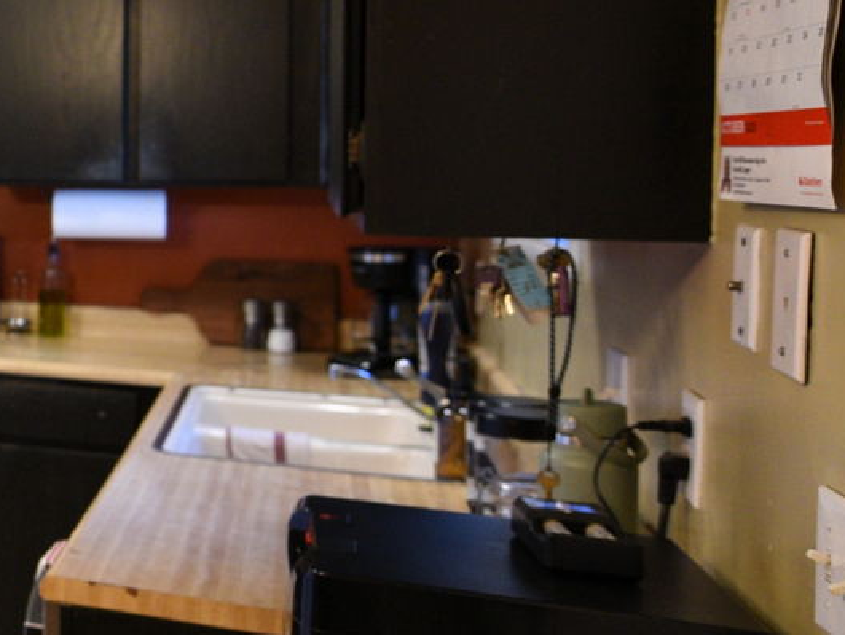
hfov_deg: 26.1
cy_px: 195
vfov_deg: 27.8
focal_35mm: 52
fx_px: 1270
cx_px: -445
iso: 800
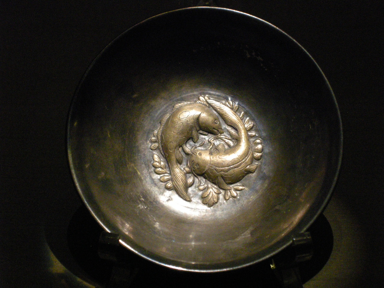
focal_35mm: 123
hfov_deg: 16.0
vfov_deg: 12.0
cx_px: 192
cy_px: 144
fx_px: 1364
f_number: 5.3
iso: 705
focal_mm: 26.3
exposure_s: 1/8
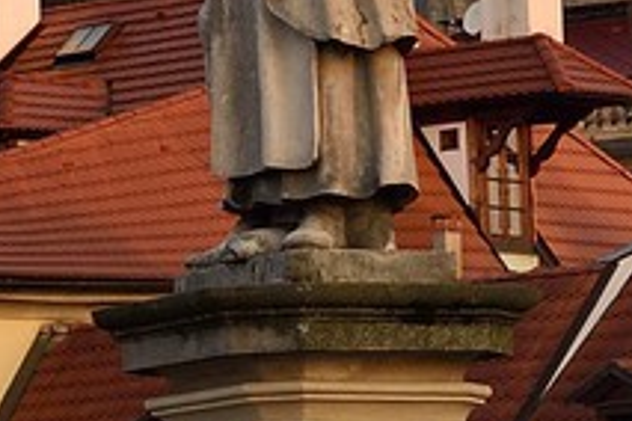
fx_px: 4757
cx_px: -1647
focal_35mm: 271
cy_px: 338
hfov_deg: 6.5
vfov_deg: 5.1
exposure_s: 1/160
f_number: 10
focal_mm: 36
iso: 400
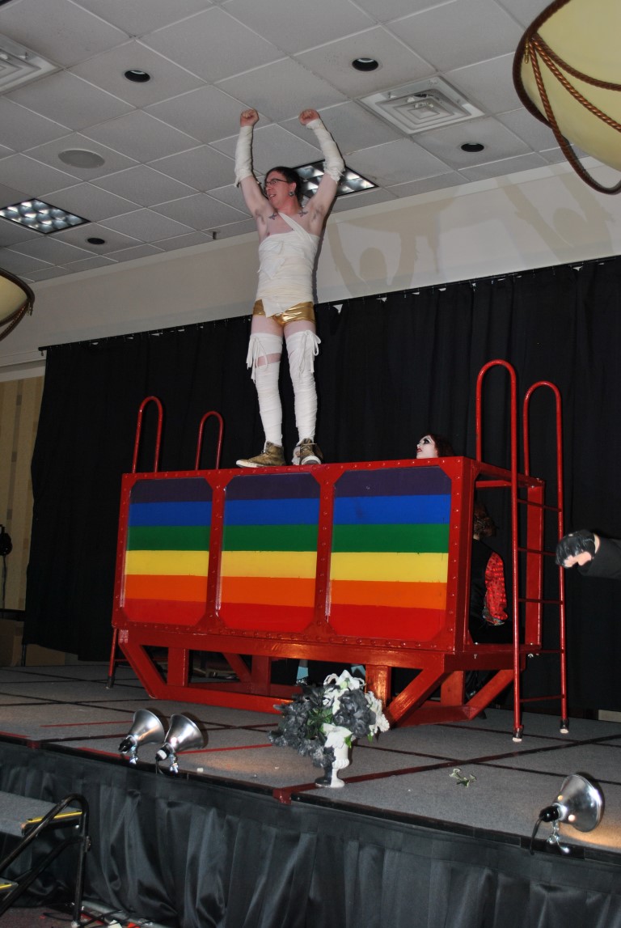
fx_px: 1006
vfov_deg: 49.5
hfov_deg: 34.3
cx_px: 310
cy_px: 464
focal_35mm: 39
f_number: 4.2
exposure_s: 1/60
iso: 200
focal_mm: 26
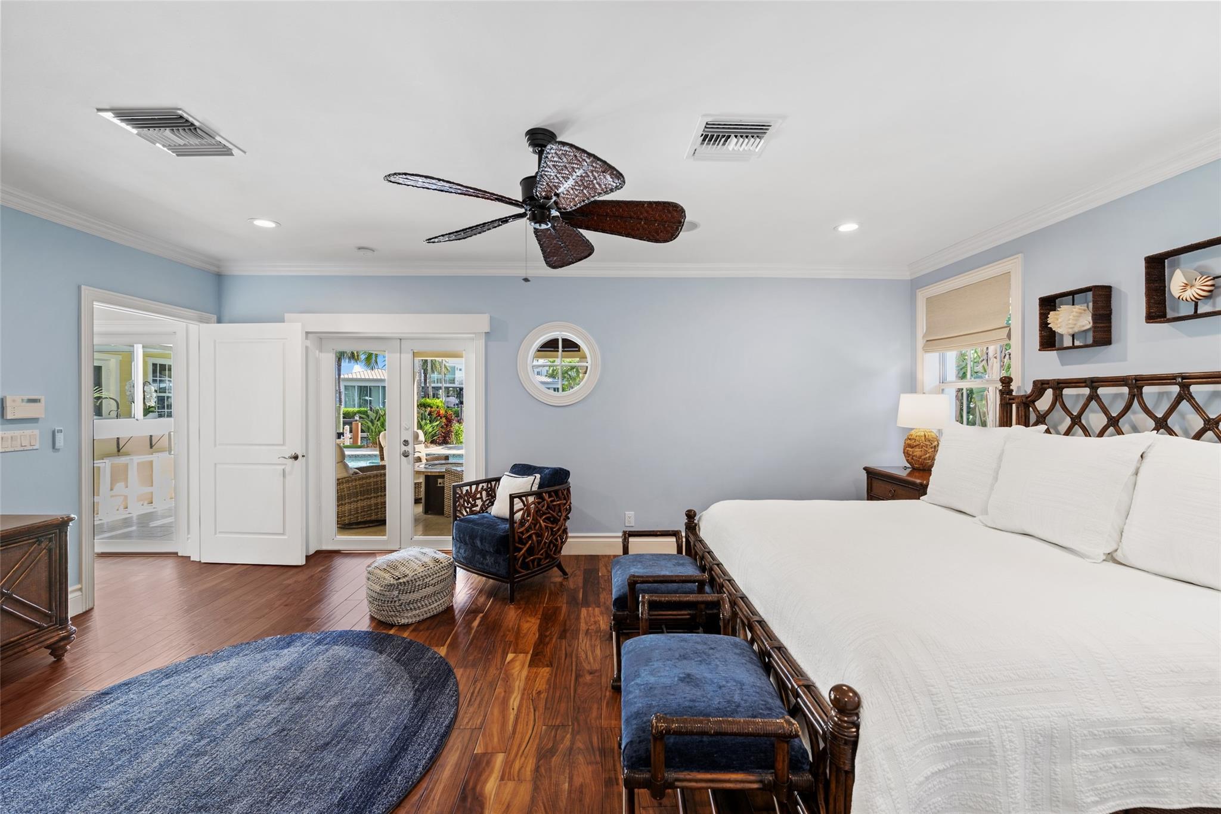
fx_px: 475
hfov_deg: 104.3
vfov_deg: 81.2
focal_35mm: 14
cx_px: 610
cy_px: 407
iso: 160
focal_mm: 14
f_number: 7.1
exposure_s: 1/4
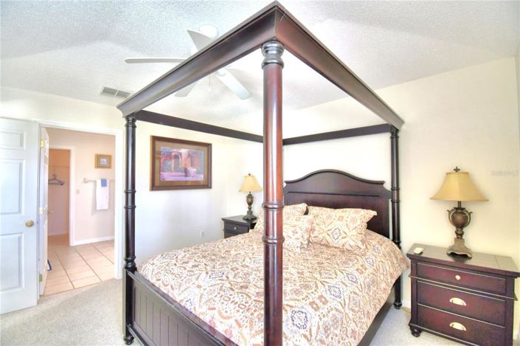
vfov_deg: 77.2
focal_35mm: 15
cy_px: 173
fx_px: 217
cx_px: 260
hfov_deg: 100.4
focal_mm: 10
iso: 450
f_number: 4.5
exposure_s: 1/30
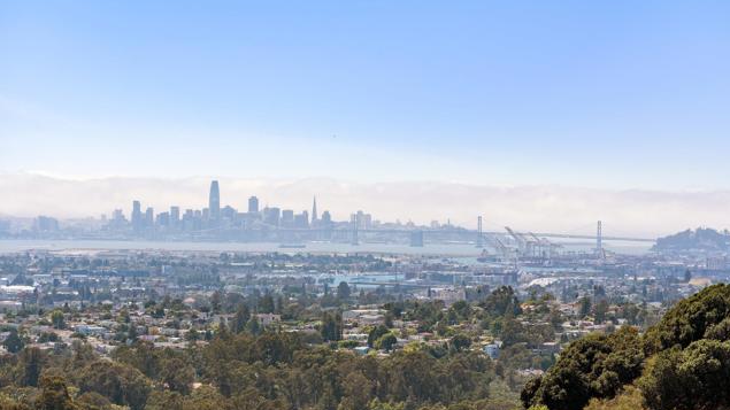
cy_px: 199
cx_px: 367
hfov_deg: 11.3
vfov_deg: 6.4
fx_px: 3677
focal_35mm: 190
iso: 100
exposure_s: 1/400
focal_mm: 180
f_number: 8
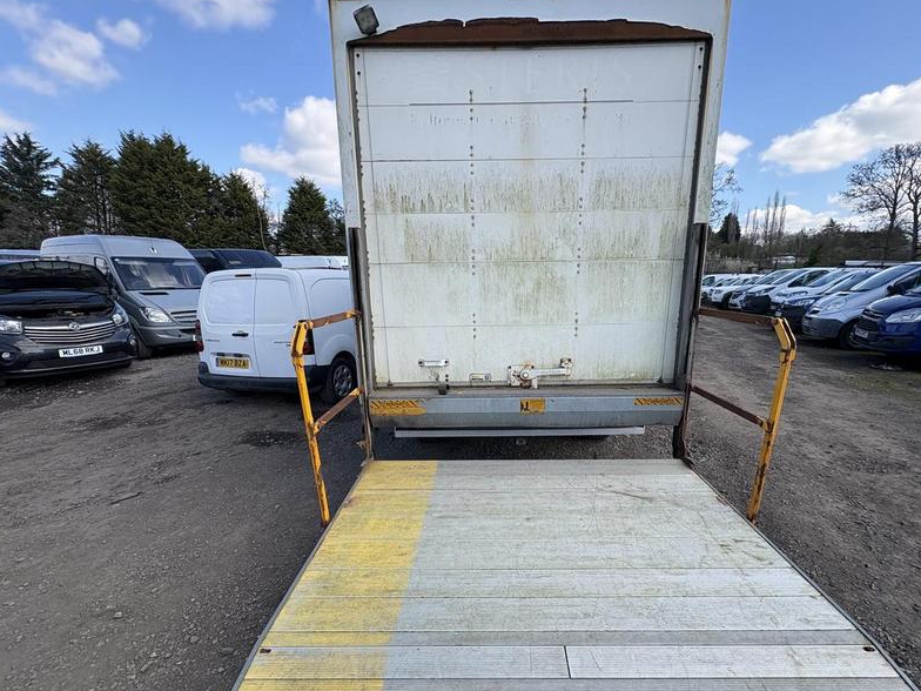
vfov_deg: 77.9
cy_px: 378
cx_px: 483
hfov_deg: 94.4
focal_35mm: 16
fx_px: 426
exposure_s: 1/787
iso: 40
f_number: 2.2
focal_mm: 2.22
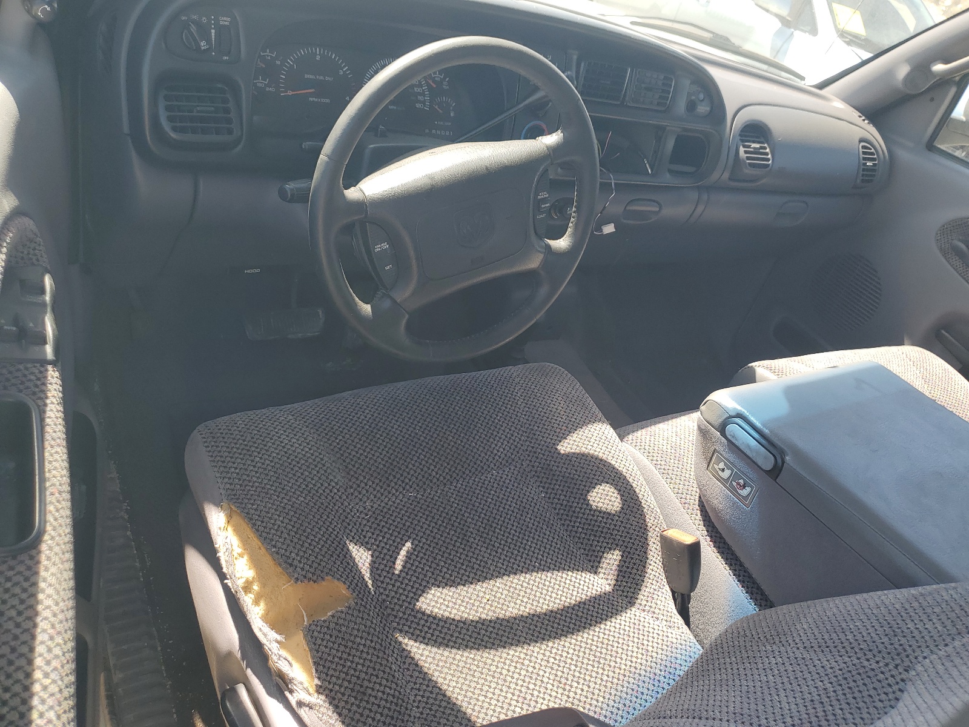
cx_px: 484
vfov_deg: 53.1
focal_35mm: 26
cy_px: 364
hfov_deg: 67.3
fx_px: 728
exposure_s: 1/400
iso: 50
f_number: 1.5
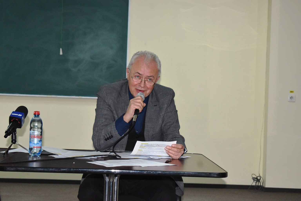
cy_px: 100
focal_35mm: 82
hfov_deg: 24.6
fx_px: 690
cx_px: 150
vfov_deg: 16.6
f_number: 5.6
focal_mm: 55
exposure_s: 1/125
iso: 1250
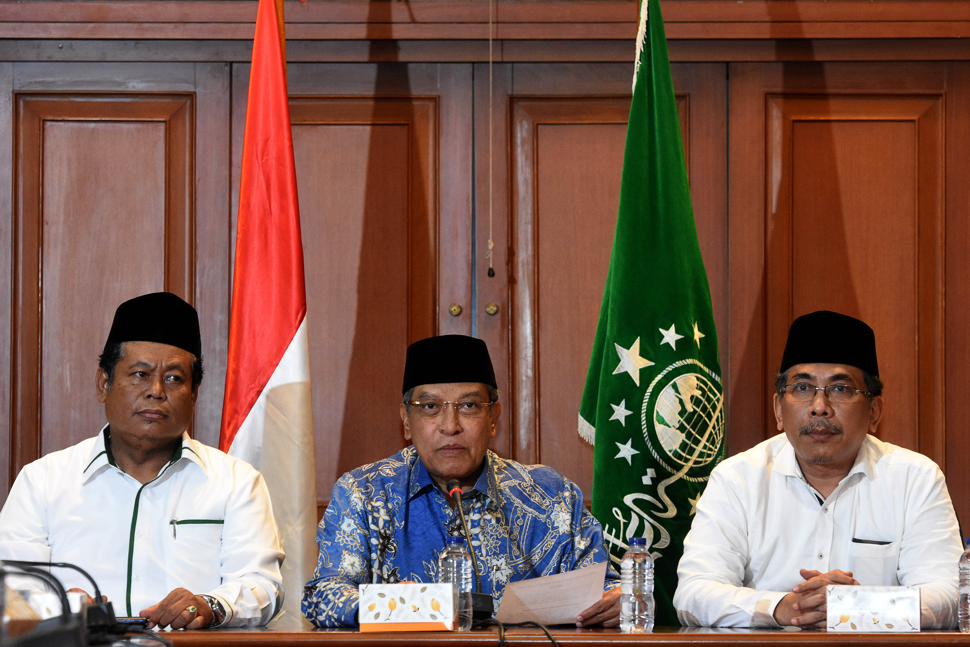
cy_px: 324
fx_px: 4526
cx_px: 485
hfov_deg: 12.2
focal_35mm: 168
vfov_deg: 8.2
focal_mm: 112
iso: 2500
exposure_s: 1/80
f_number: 5
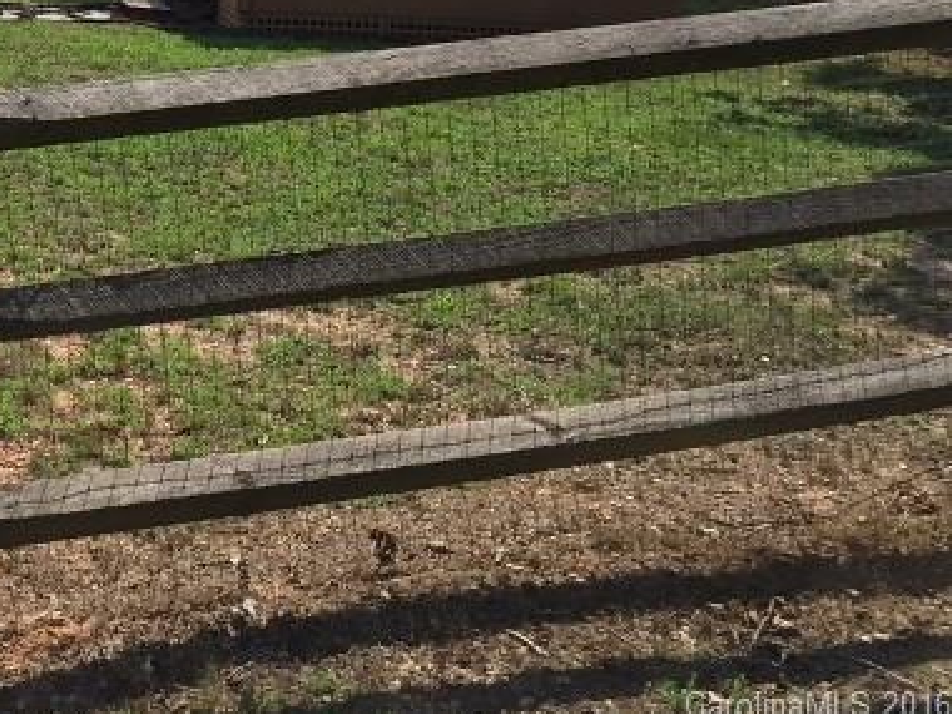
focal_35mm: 61
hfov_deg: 29.3
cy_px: -23
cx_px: -30
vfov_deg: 22.9
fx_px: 1678
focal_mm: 4.15
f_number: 2.2
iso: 32
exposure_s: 1/2198
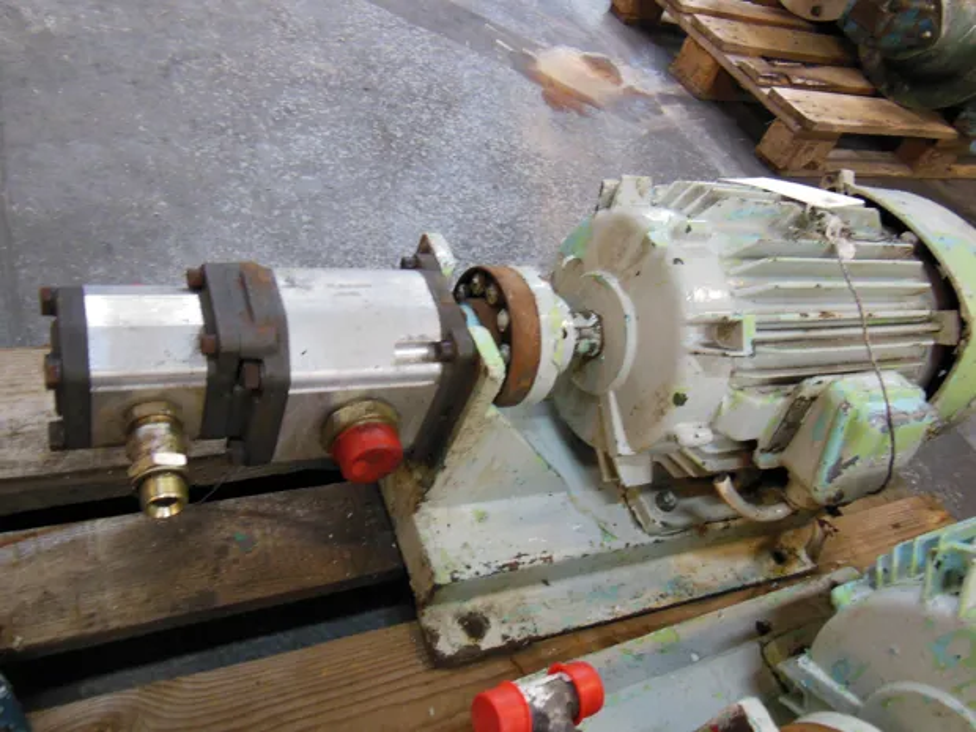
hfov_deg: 61.7
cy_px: 366
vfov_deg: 48.2
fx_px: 818
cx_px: 488
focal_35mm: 29
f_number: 3.7
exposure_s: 1/13
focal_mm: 5.2
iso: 400
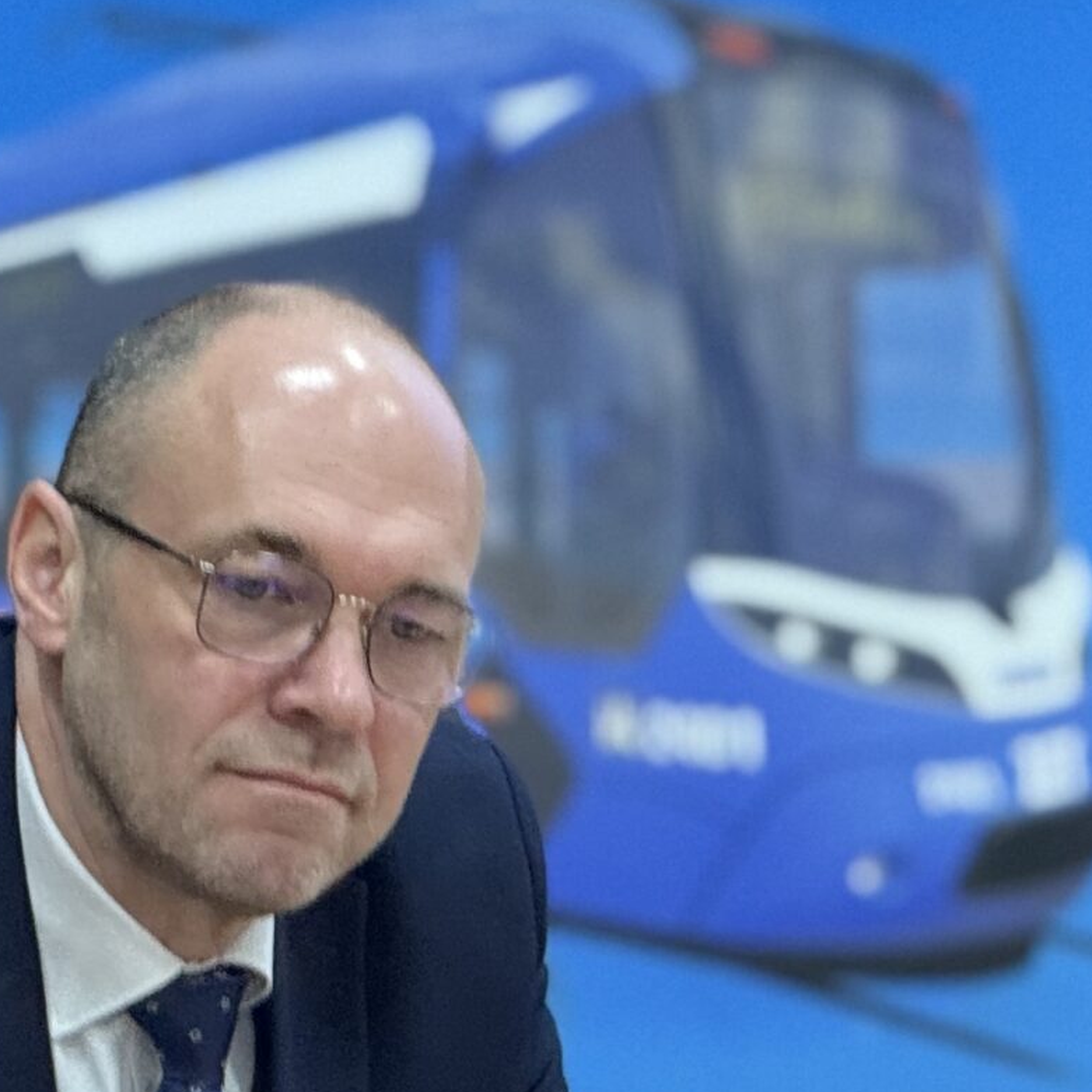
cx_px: 294
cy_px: 440
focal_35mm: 348
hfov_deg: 5.0
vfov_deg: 5.0
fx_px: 12420
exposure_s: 1/33
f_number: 2.8
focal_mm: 15.66
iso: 500
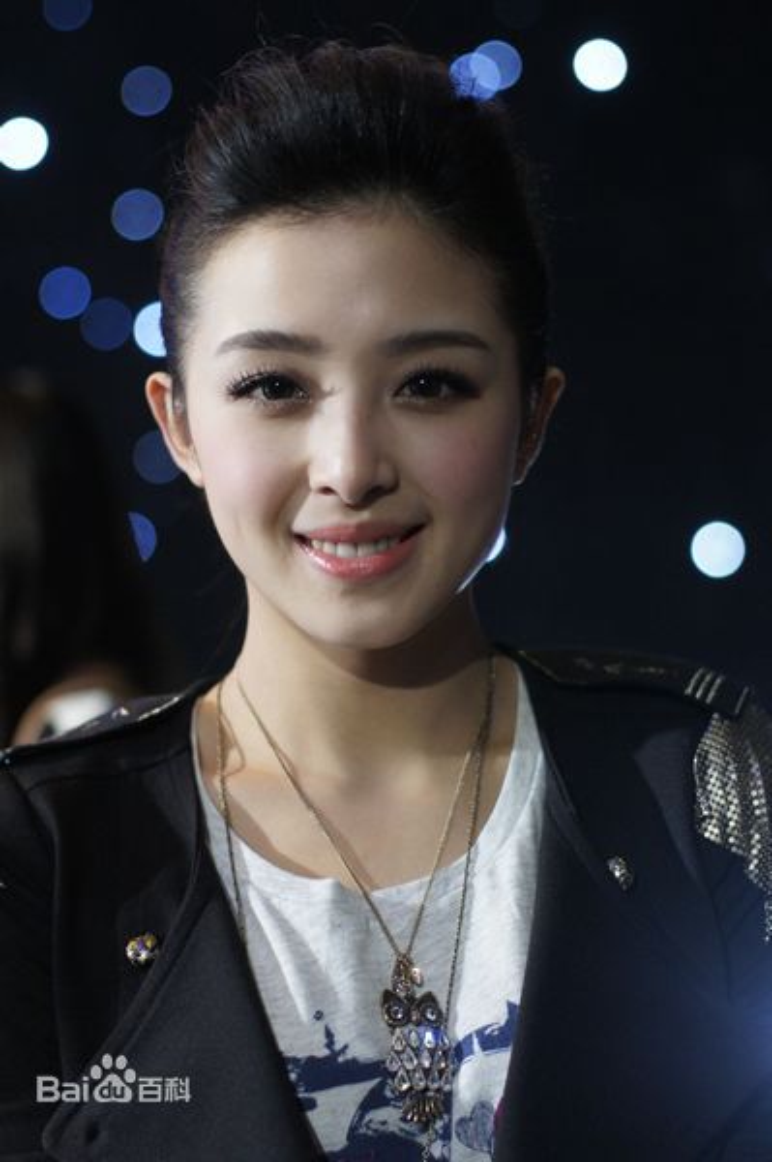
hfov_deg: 18.2
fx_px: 2416
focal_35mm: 75
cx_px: 386
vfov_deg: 27.0
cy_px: 581
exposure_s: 1/80
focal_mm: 50
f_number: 2
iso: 1250
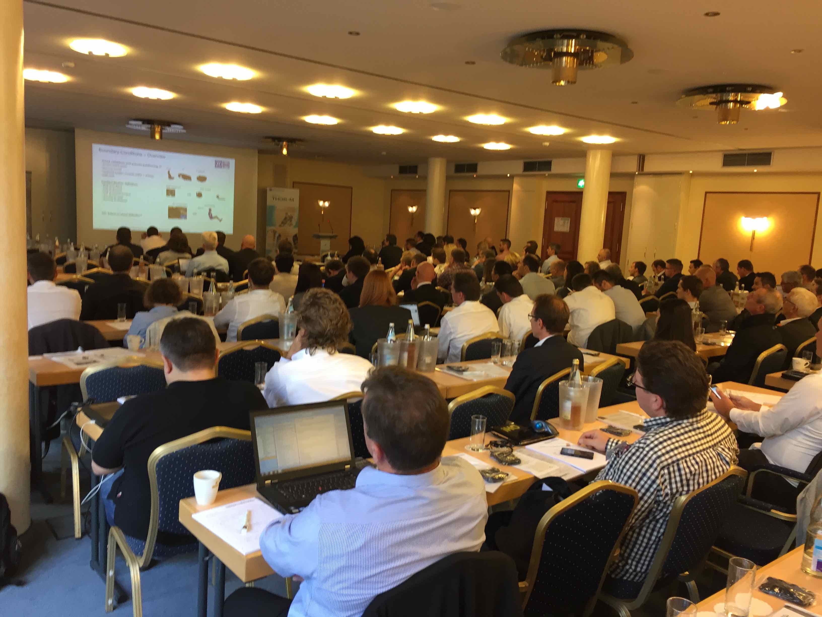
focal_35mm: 29
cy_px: 308
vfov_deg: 48.2
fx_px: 689
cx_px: 411
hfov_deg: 61.7
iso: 80
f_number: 2.2
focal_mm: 4.15
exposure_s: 1/33
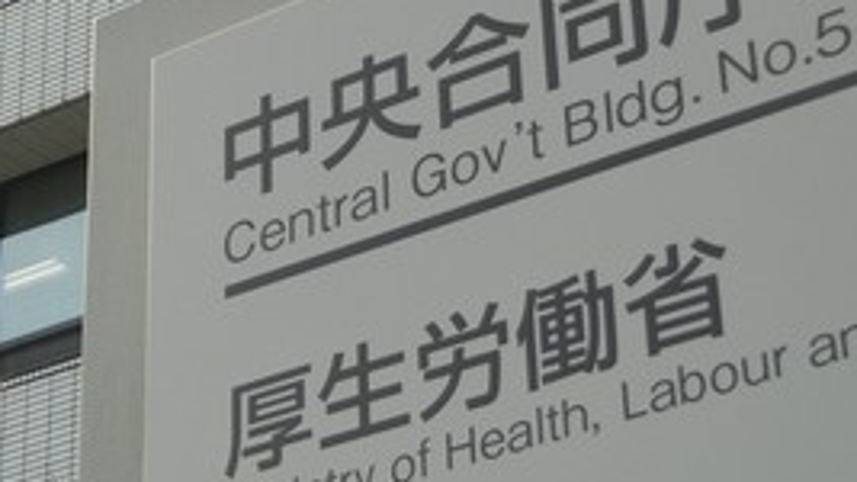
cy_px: -6
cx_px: 22
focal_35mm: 119
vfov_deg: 10.1
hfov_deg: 17.6
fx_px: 2703
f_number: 3.9
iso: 160
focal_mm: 9.3
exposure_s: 1/544
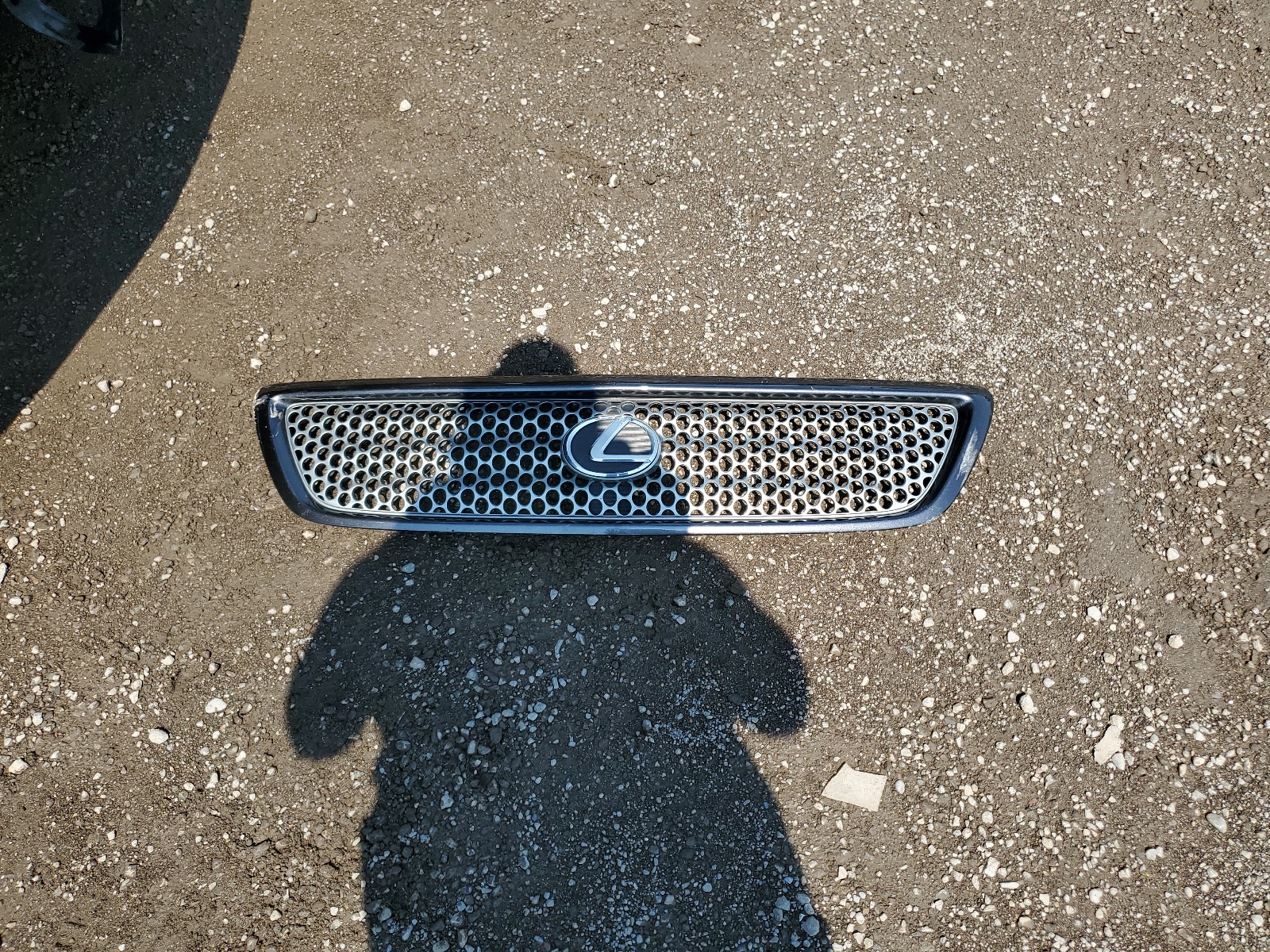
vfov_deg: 53.1
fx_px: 954
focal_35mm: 26
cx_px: 635
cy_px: 476
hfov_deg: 67.3
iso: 50
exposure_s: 1/2000
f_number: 1.5
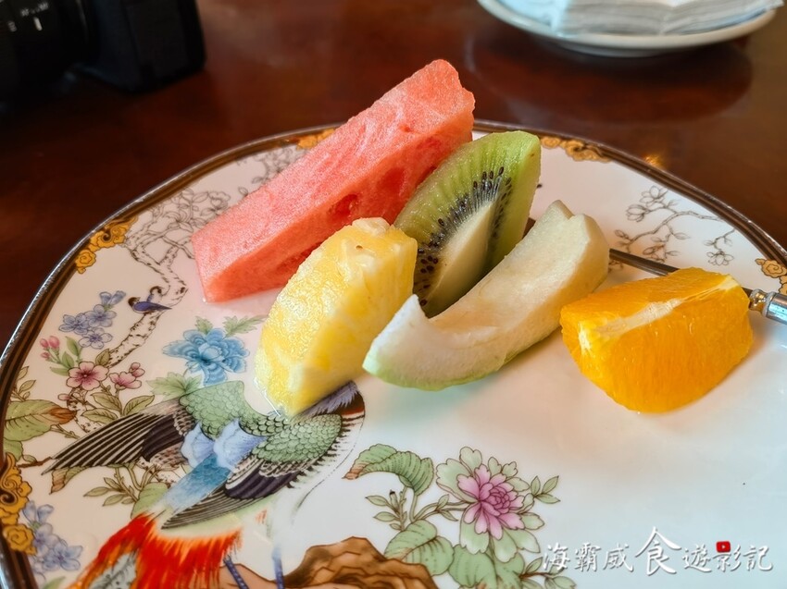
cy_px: 294
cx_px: 394
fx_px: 614
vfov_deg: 51.3
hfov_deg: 65.3
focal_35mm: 27
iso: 125
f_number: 1.8
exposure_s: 1/119
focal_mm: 5.54
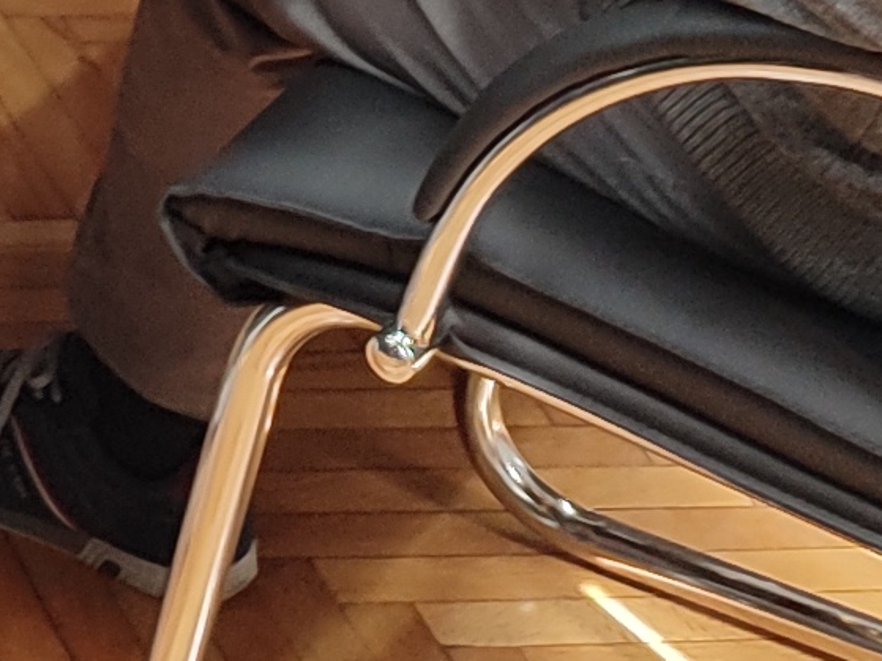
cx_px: -975
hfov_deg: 10.1
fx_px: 4560
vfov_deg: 7.2
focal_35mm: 179
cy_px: -1459
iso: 161
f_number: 1.9
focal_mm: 6.04
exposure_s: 1/33
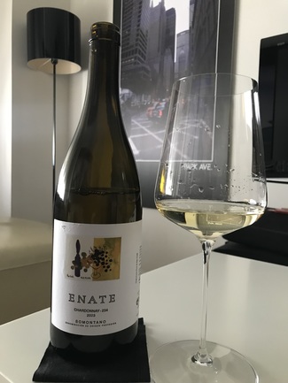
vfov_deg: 63.4
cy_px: 192
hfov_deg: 49.8
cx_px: 144
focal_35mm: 28
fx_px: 310
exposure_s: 1/17
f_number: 1.8
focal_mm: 3.99
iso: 100
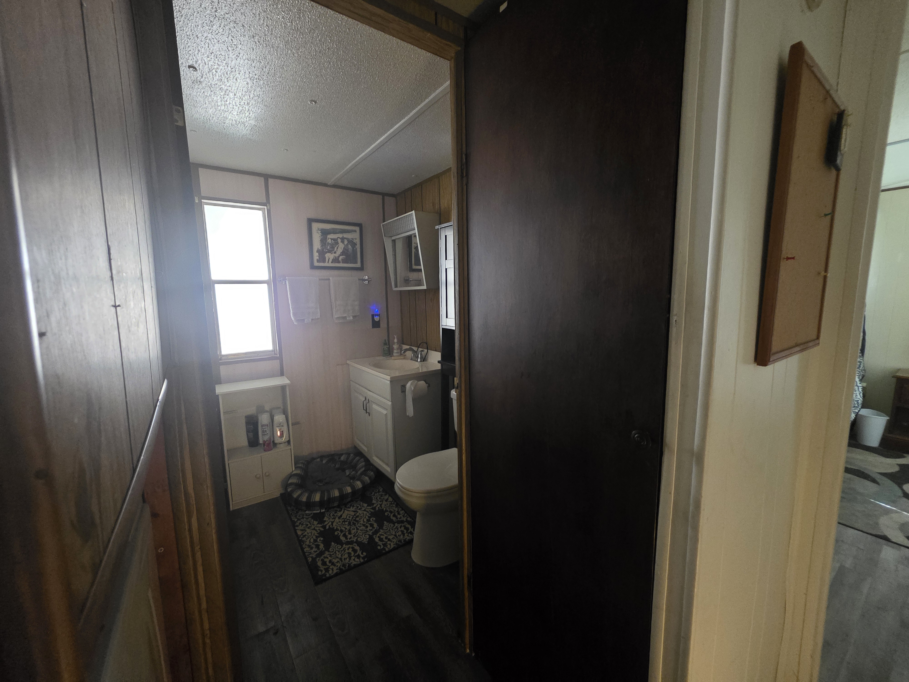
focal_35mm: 13
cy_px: 341
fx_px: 341
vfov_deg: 89.9
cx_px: 454
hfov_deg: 106.2
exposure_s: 1/40
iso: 1000
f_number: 1.9
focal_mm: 2.2
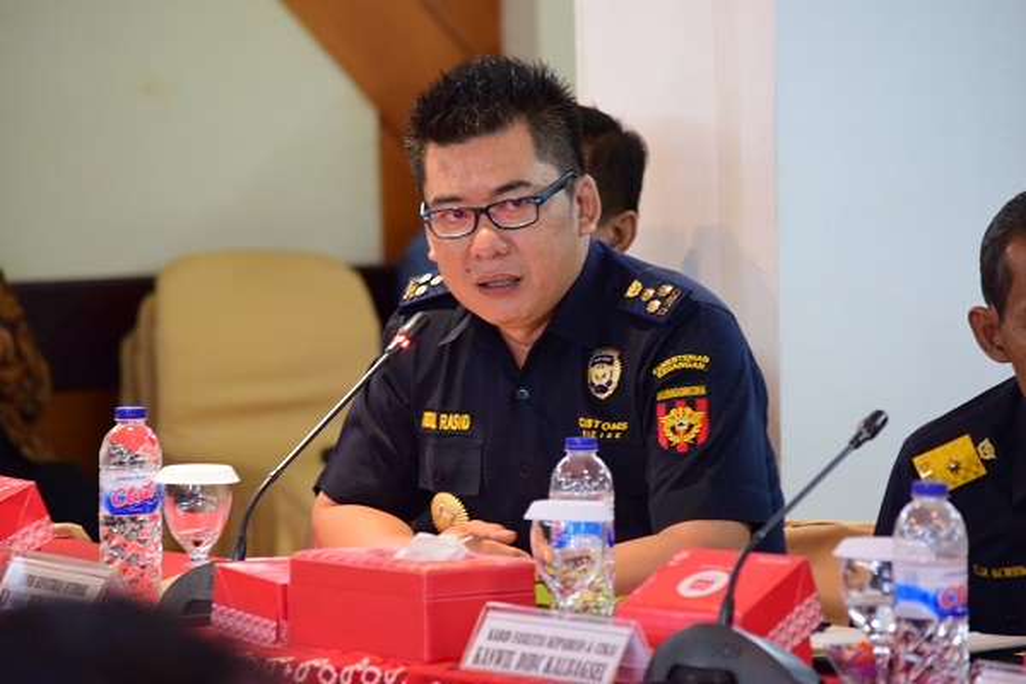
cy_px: 342
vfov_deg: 5.4
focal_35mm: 255
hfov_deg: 8.1
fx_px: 7267
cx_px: 513
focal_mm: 170
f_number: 5
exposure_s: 1/40
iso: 2000
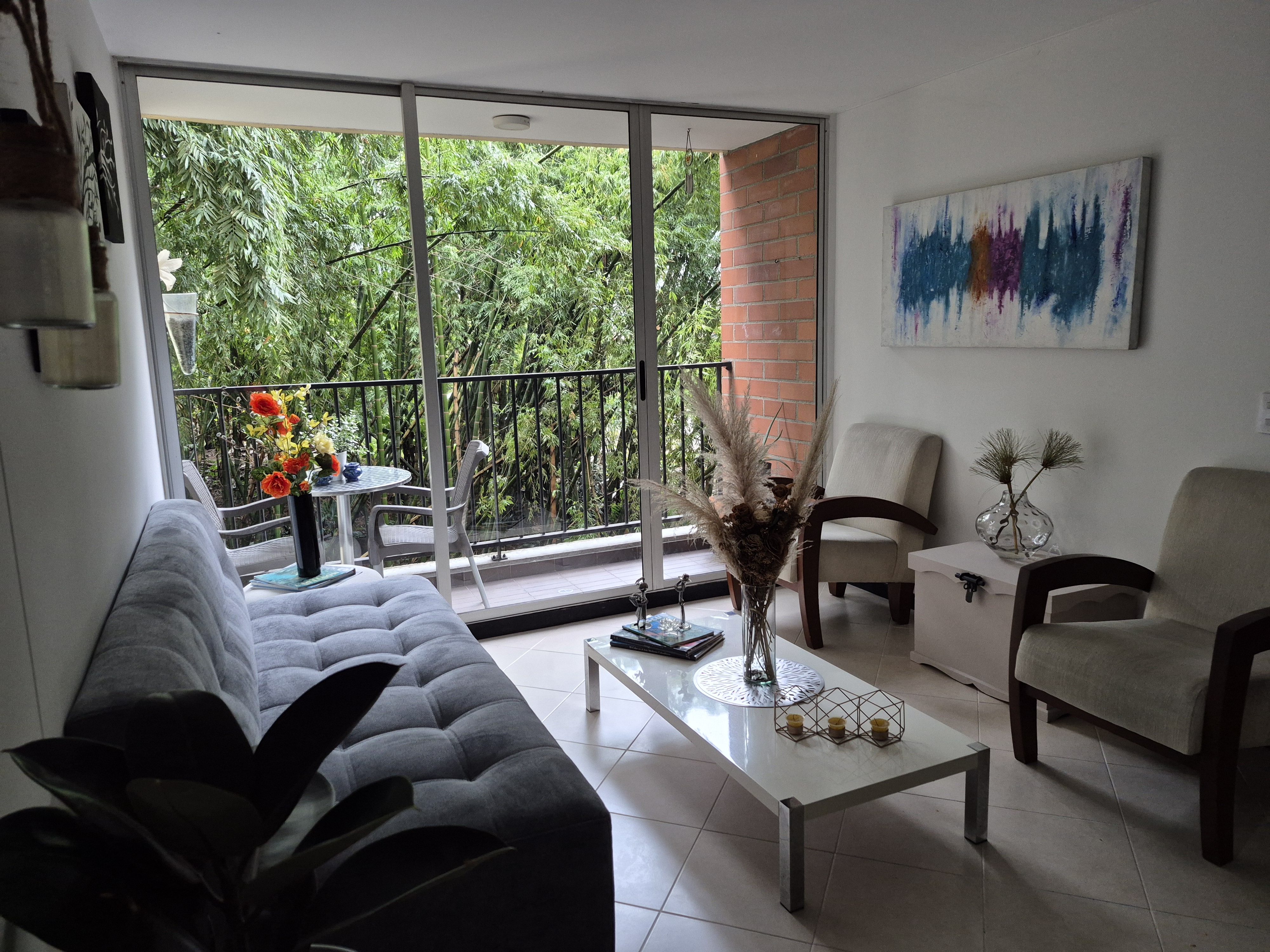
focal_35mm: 23
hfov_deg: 73.9
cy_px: 476
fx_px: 844
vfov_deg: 58.9
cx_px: 635
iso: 400
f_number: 1.8
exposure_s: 1/120
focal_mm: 5.4
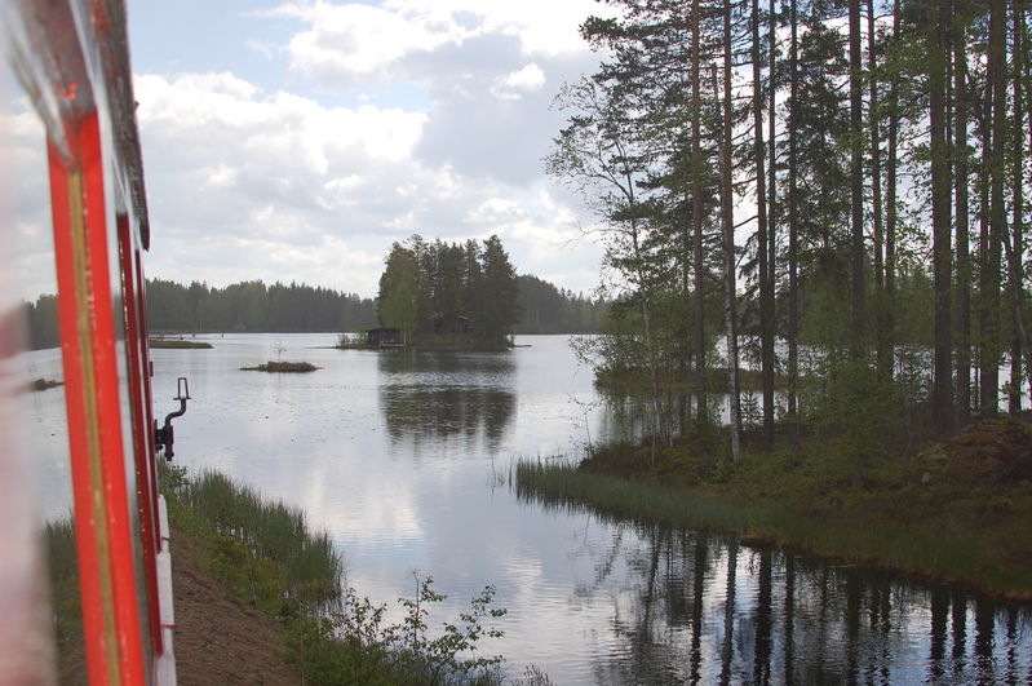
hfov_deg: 37.9
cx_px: 516
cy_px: 343
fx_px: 1503
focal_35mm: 52
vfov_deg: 25.7
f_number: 5.6
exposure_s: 1/500
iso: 220
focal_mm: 35
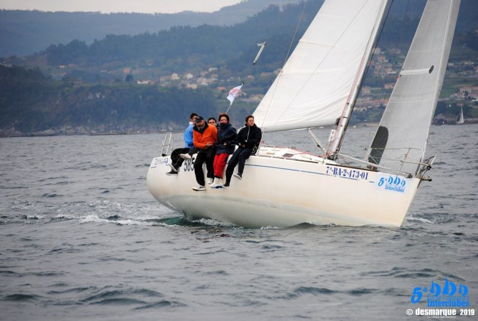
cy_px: 160
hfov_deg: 11.4
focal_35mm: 180
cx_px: 239
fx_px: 2395
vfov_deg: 7.7
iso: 200
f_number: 5
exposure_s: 1/400
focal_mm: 120
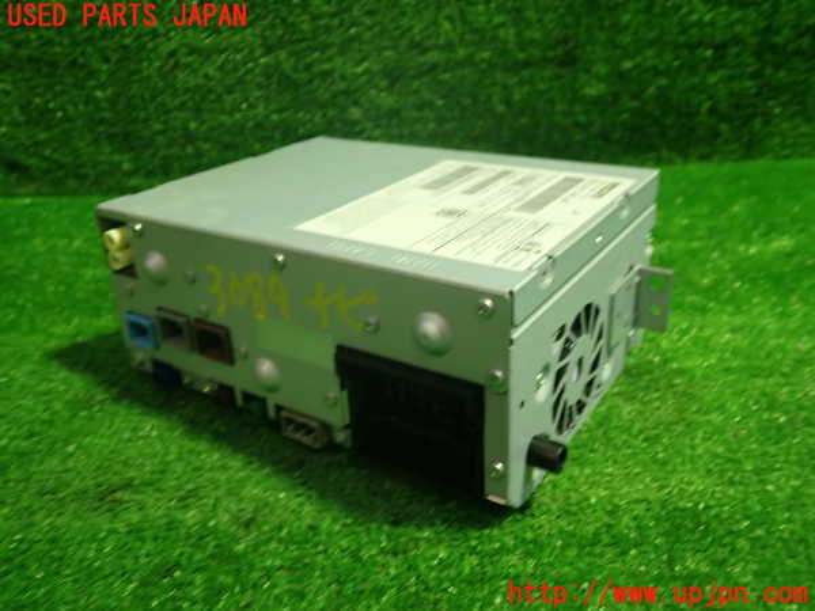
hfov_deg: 60.0
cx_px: 408
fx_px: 706
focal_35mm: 30
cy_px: 306
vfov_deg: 46.8
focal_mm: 5.4
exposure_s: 1/30
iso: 200
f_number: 2.3
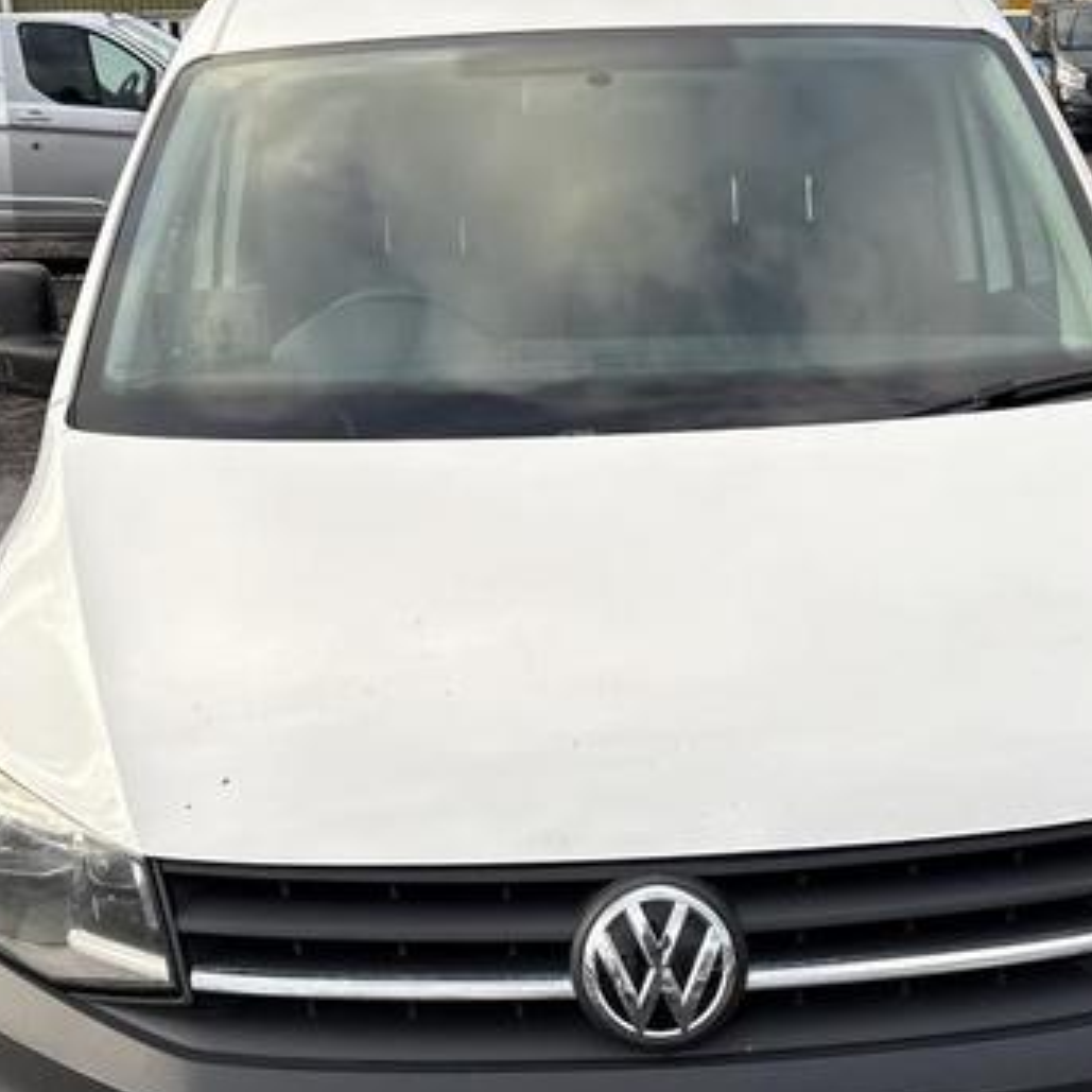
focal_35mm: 60
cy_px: 599
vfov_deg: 28.6
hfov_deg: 28.5
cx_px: 675
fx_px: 2141
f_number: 1.6
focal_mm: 5.96
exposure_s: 1/566
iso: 50
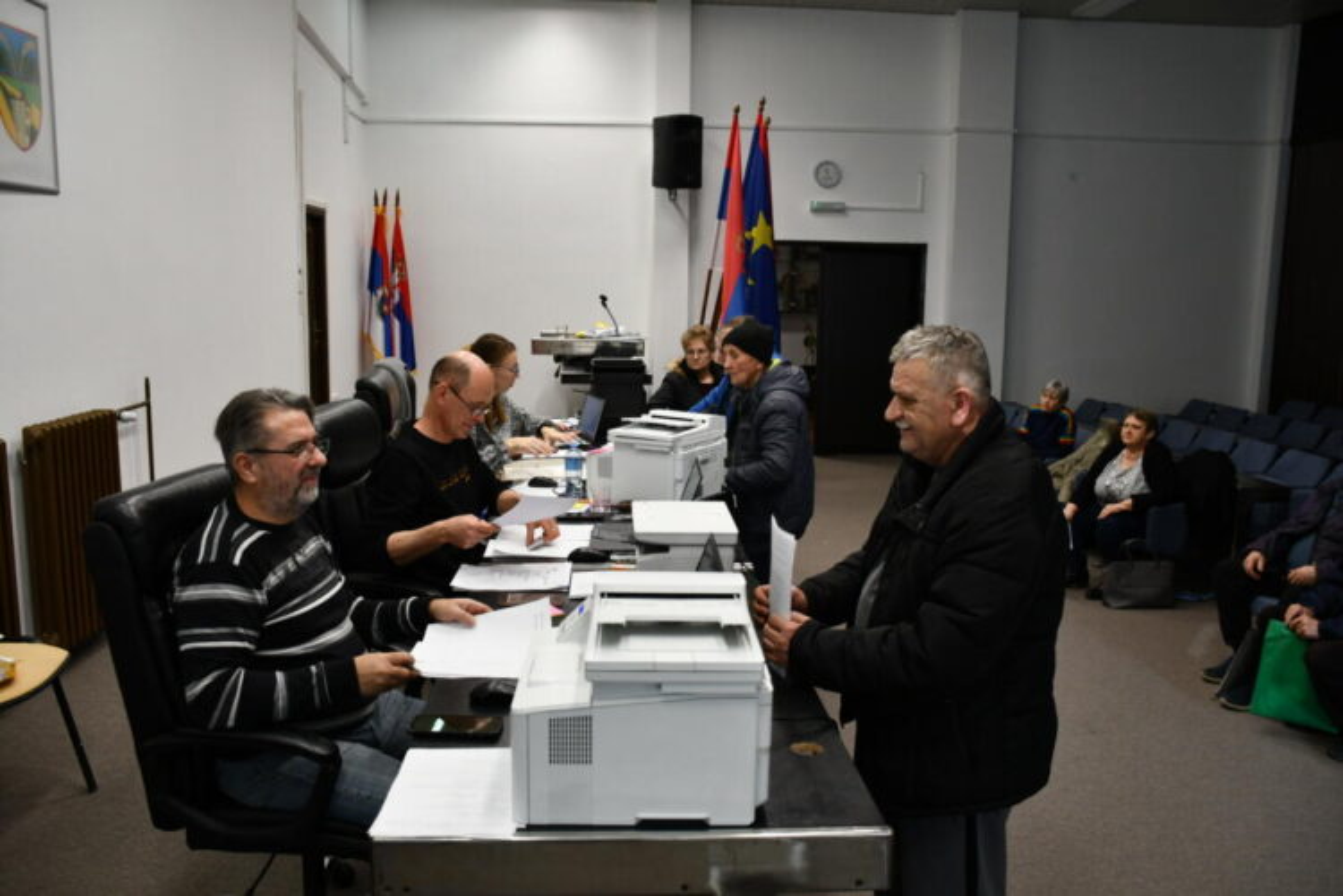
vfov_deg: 43.6
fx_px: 1119
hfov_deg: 61.9
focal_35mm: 30
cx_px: 672
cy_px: 448
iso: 800
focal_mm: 20
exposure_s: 1/125
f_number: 3.5
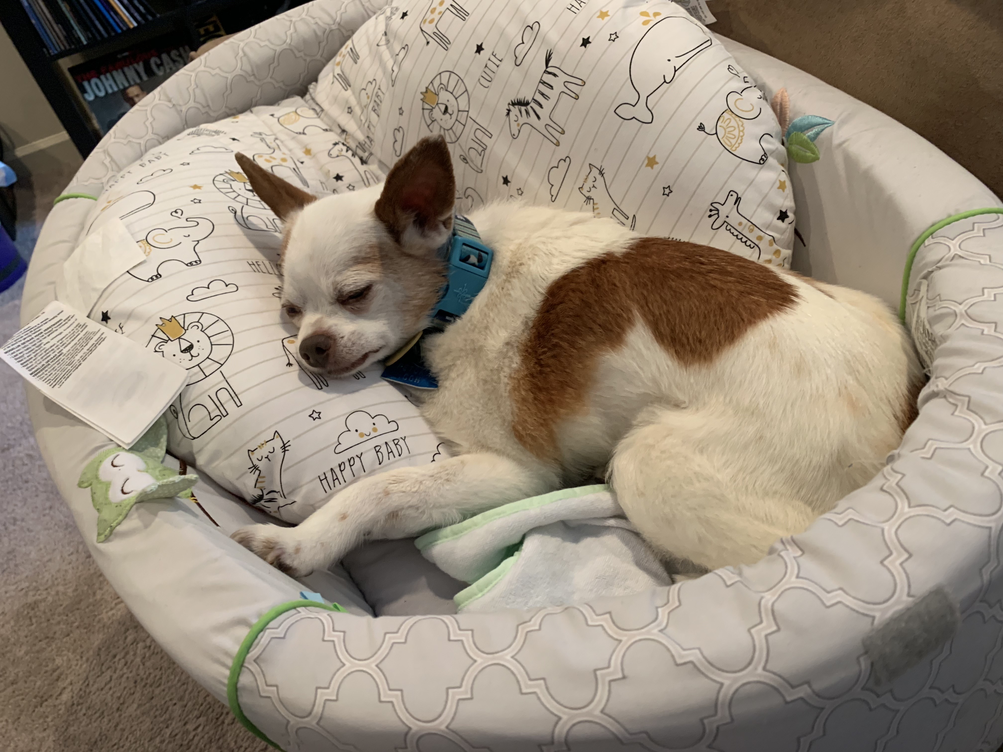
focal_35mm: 26
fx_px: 753
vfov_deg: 53.1
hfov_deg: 67.3
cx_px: 502
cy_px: 376
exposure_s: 1/60
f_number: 1.8
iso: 250
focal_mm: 4.25
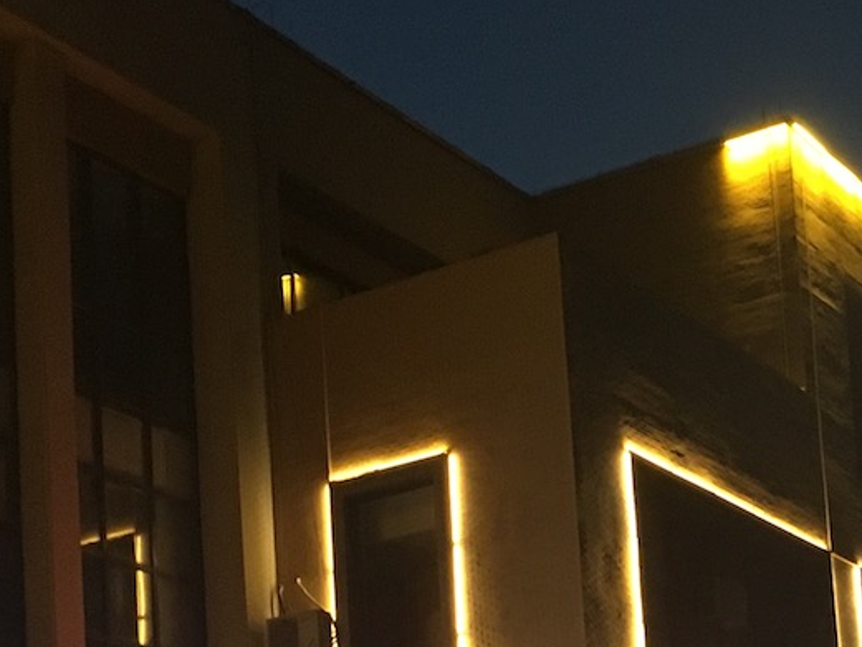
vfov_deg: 15.5
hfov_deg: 21.1
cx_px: 903
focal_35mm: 89
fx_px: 2217
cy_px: 917
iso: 200
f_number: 2.2
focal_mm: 4.15
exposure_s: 1/20
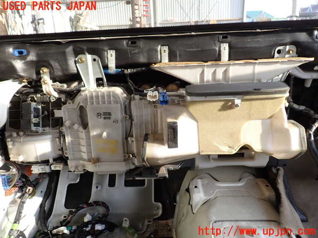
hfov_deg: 69.4
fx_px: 230
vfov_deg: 54.9
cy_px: 119
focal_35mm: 25
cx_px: 159
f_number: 2.8
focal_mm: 4.5
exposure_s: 1/160
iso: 100
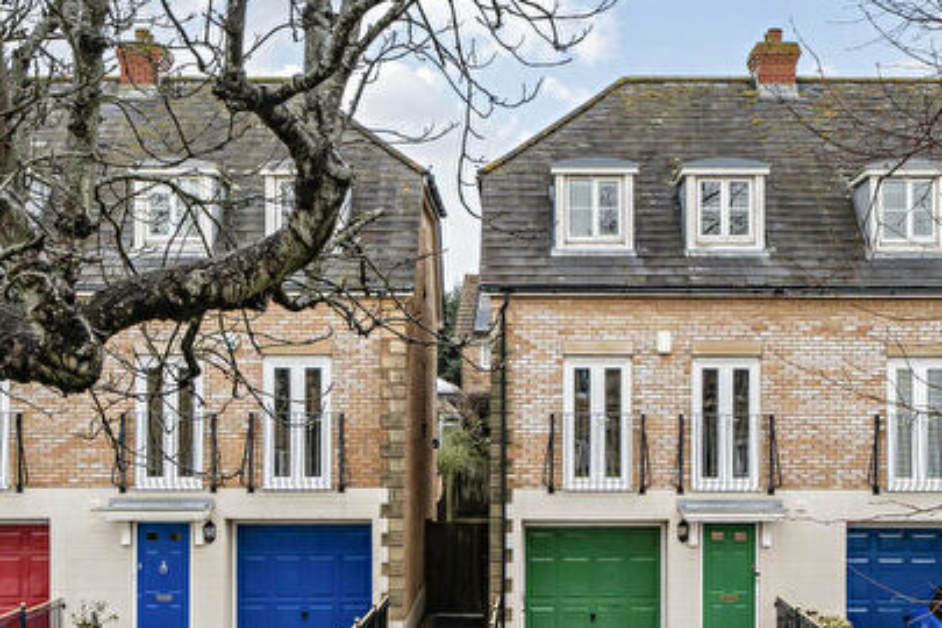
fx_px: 1491
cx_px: 533
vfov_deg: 23.5
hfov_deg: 35.0
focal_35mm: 57
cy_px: 492
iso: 400
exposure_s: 1/160
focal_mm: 22
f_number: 6.3
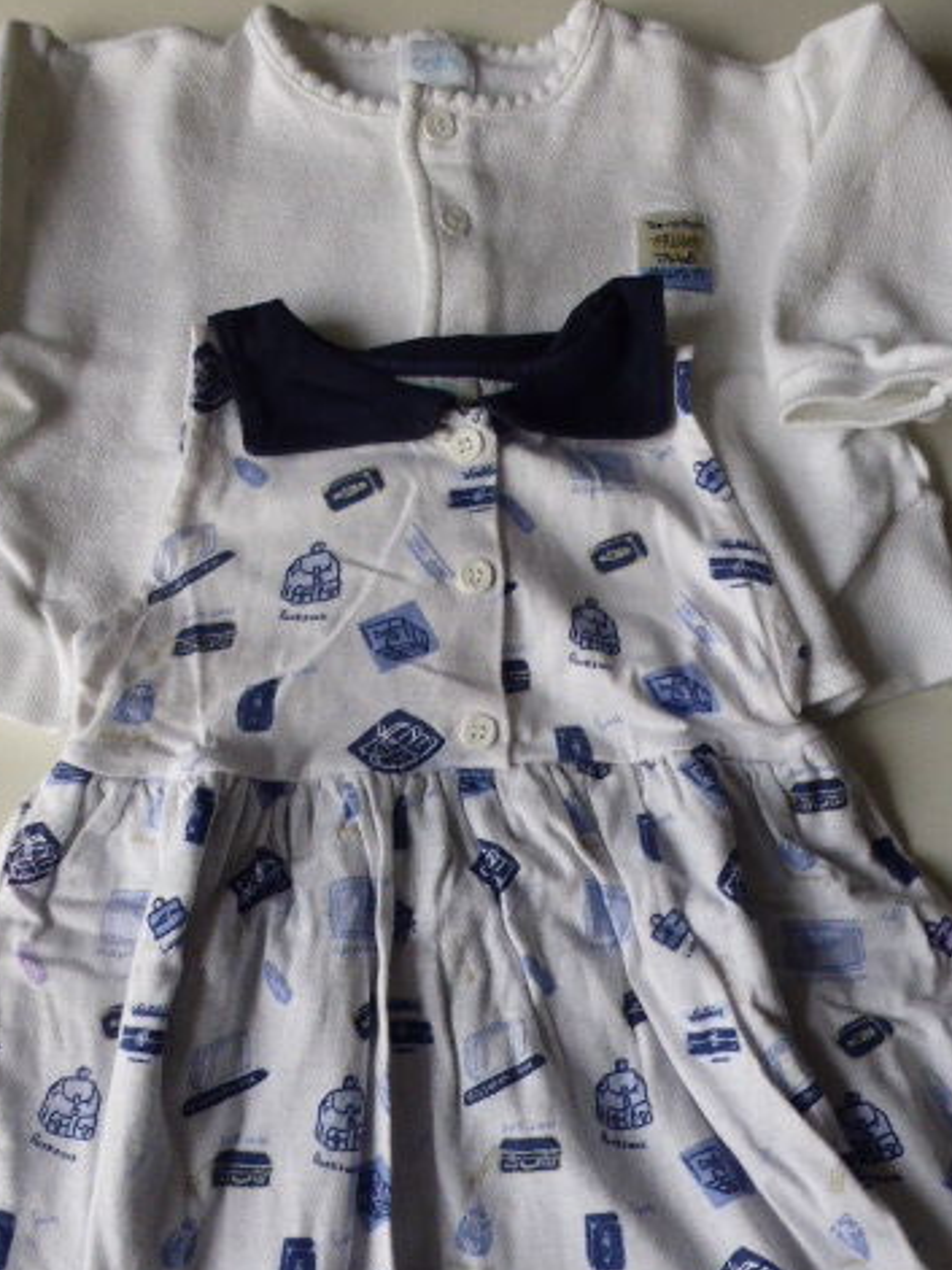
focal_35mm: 34
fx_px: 1247
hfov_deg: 41.7
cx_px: 434
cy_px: 828
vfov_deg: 53.1
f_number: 3.3
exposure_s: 1/60
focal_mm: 4.3
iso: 250
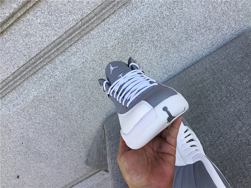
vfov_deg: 45.4
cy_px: 94
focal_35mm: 31
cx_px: 126
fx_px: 225
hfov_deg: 58.4
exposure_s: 1/215
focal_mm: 3.3
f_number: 2.4
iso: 25
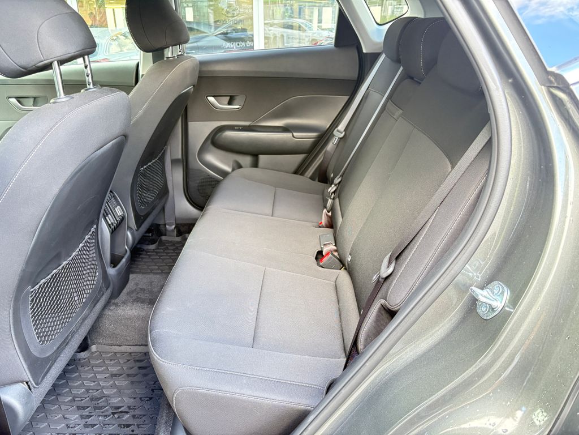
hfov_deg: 67.3
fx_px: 435
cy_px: 218
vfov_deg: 53.1
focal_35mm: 26
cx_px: 290
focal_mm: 5.96
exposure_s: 1/60
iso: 400
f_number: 1.6
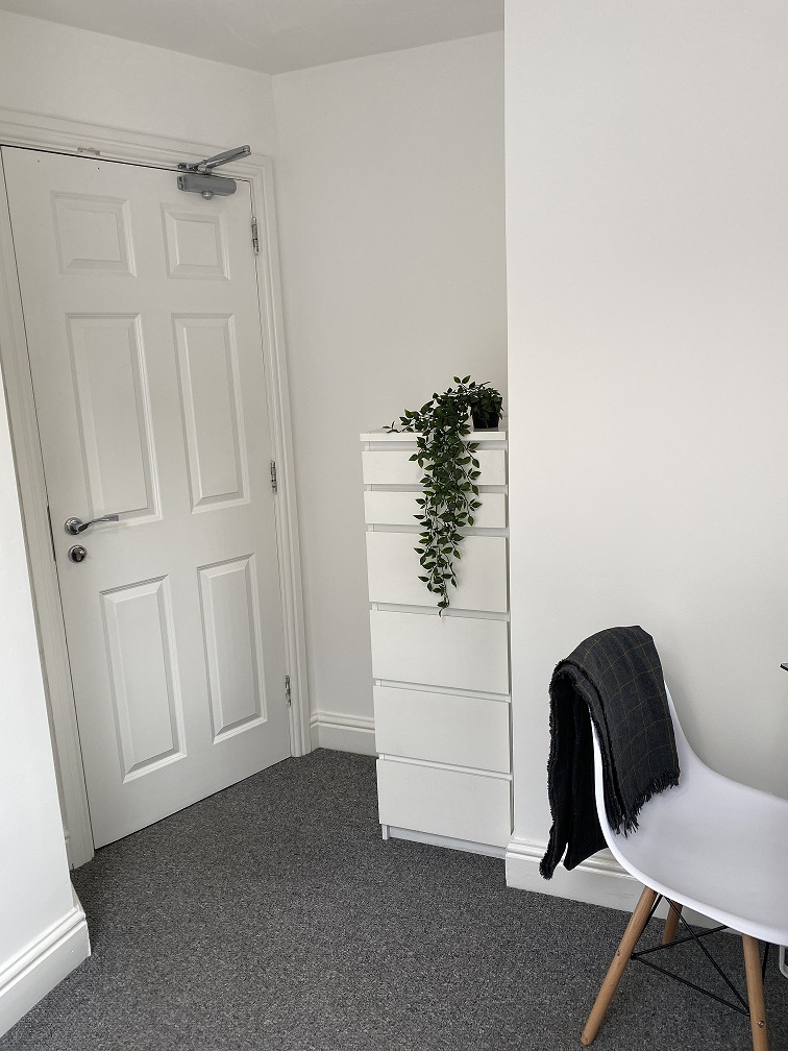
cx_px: 394
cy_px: 526
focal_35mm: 26
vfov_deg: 67.3
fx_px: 789
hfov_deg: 53.1
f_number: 1.8
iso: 50
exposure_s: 1/100
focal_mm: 4.25
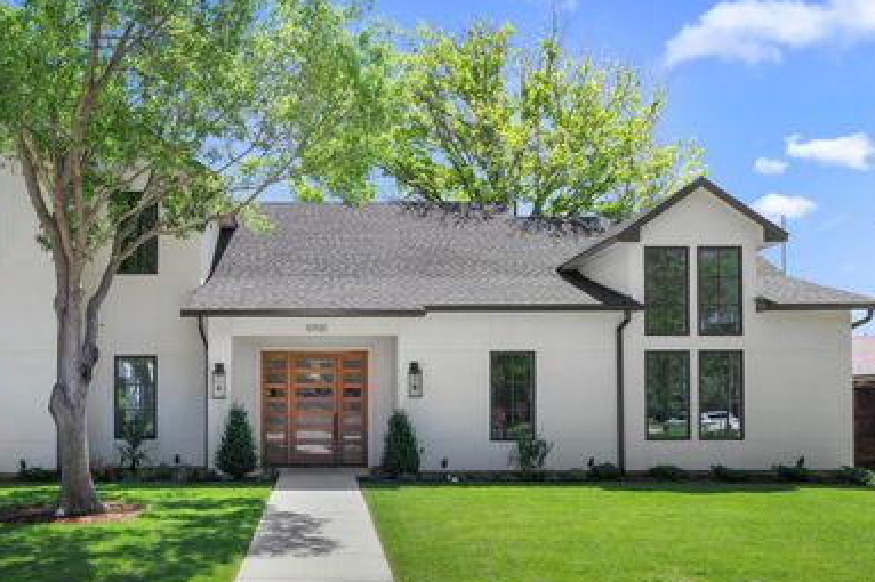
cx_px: 329
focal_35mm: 30
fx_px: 729
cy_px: 337
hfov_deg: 61.1
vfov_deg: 43.4
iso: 400
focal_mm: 23
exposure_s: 1/40
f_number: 8
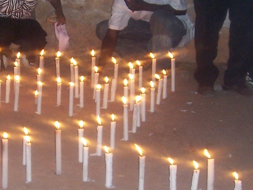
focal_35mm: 102
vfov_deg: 14.5
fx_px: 746
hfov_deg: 19.1
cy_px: 91
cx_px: 57
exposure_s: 1/60
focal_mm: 5.6
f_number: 2.7
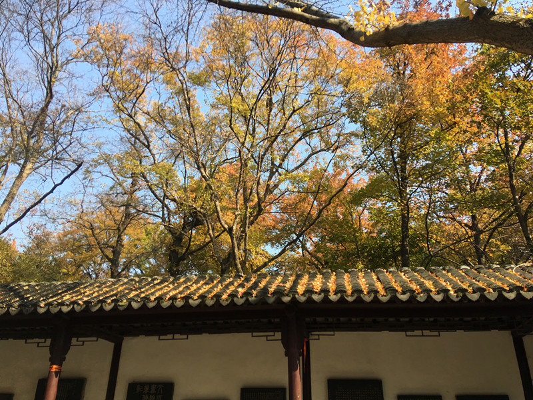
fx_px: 447
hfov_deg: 61.7
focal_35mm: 29
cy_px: 200
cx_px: 266
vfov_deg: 48.2
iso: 25
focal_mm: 4.15
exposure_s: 1/534
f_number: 2.2
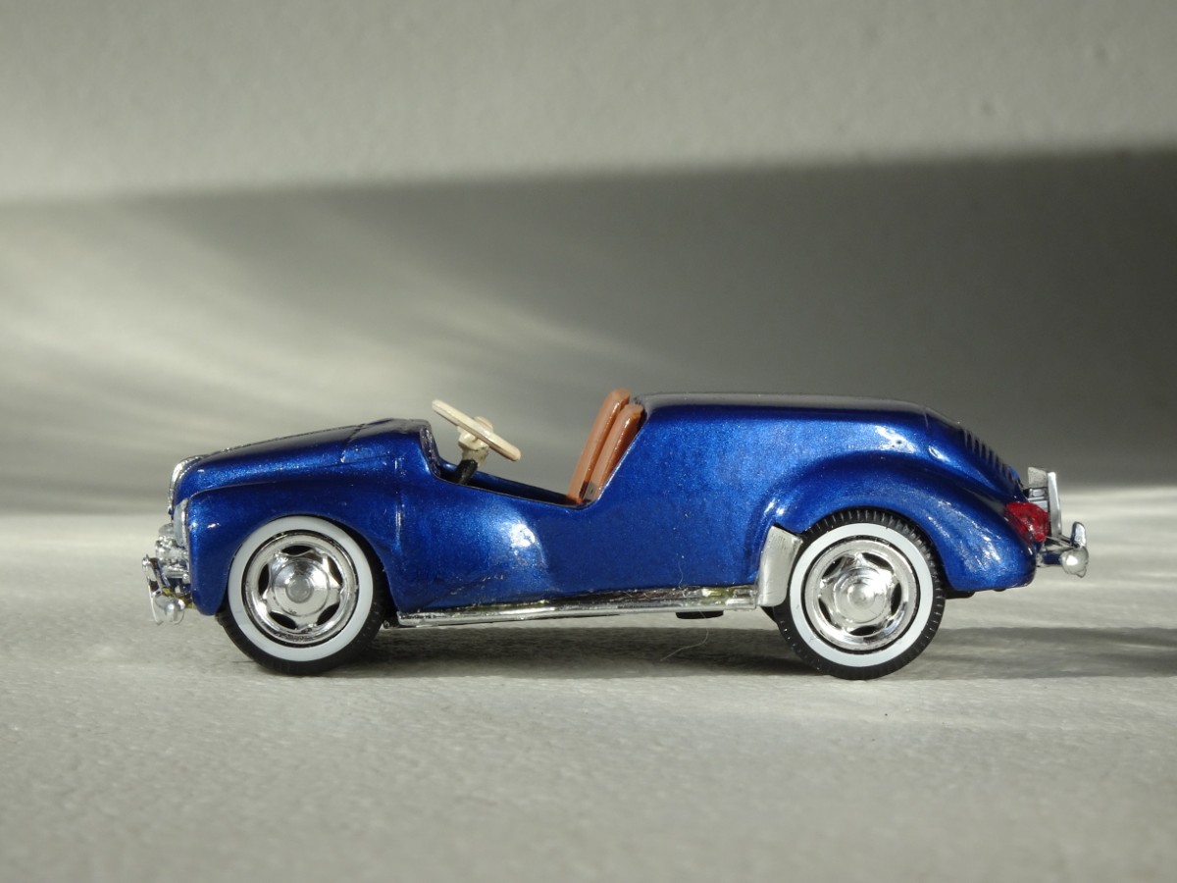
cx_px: 588
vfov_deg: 16.4
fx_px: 3060
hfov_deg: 21.8
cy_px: 442
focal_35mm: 90
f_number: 8
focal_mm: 15.45
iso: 80
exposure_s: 1/250
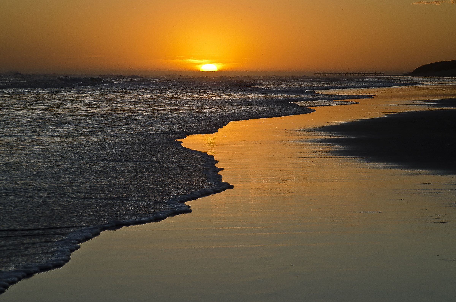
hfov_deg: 15.2
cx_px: 228
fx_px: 1706
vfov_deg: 10.1
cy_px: 151
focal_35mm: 135
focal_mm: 90
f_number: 11
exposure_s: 1/200
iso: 100
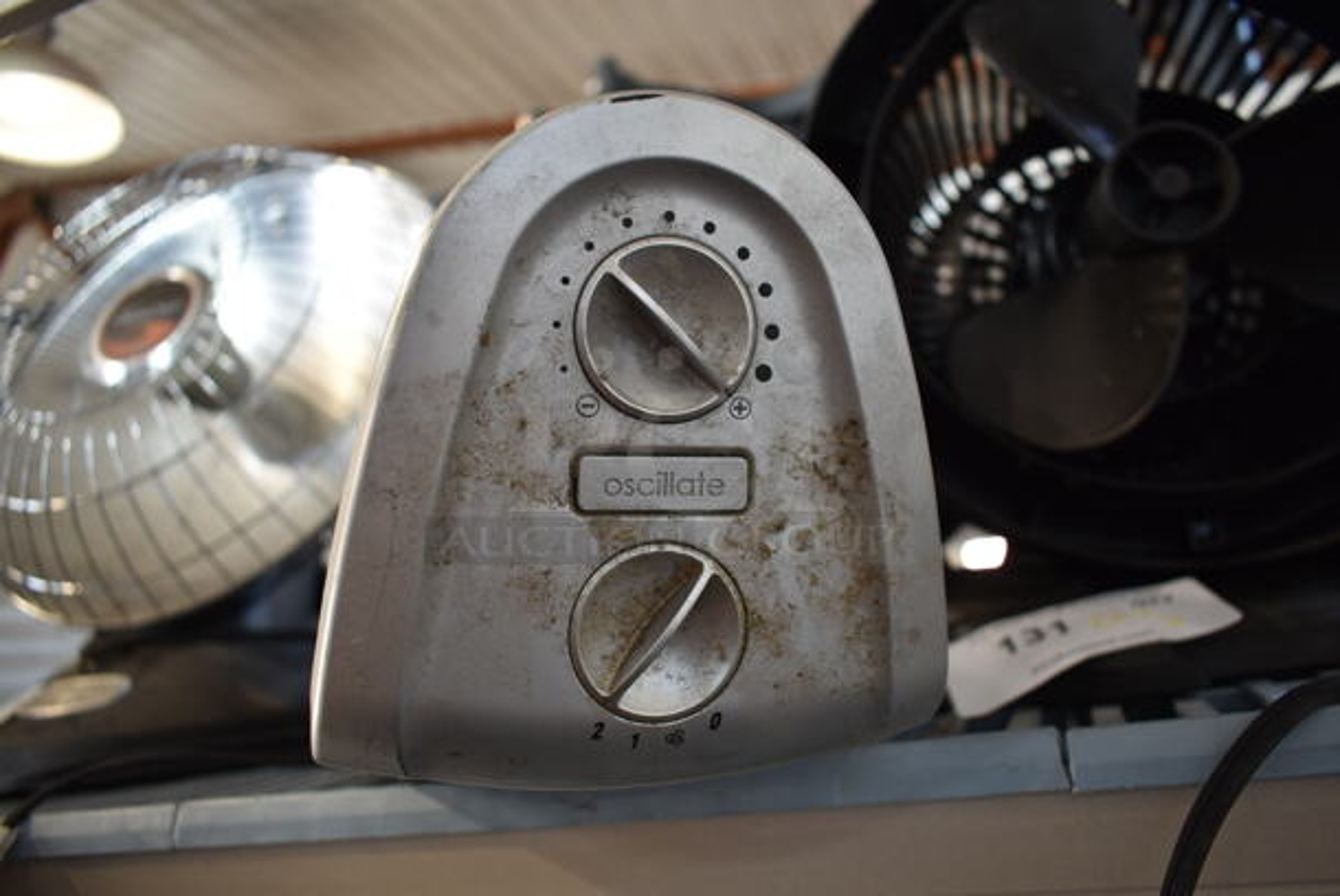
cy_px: 448
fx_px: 1006
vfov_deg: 48.0
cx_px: 670
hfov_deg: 67.3
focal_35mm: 27
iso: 200
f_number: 3.5
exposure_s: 1/30
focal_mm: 18
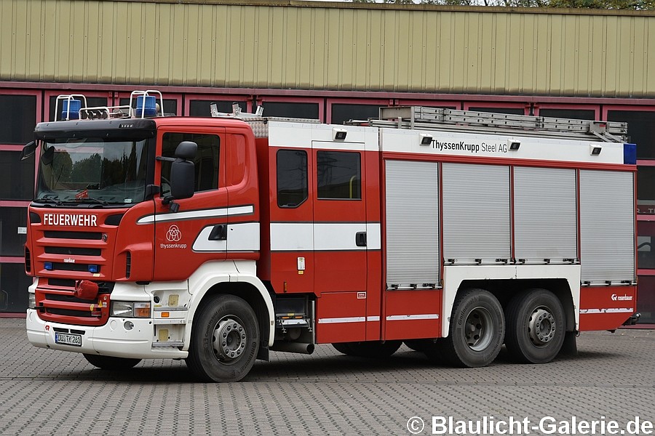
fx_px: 1546
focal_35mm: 85
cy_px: 218
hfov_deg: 23.9
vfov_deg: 16.1
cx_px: 328
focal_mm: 85
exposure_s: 1/250
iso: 400
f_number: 8
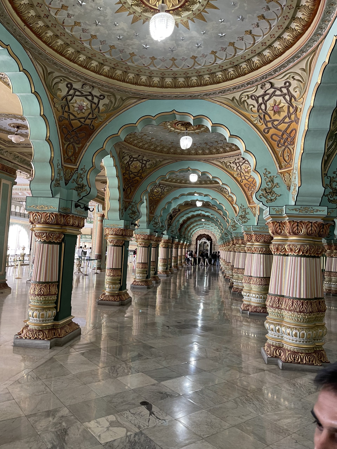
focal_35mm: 26
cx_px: 168
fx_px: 337
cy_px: 224
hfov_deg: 53.1
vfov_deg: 67.3
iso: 250
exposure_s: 1/50
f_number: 1.6
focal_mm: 5.1
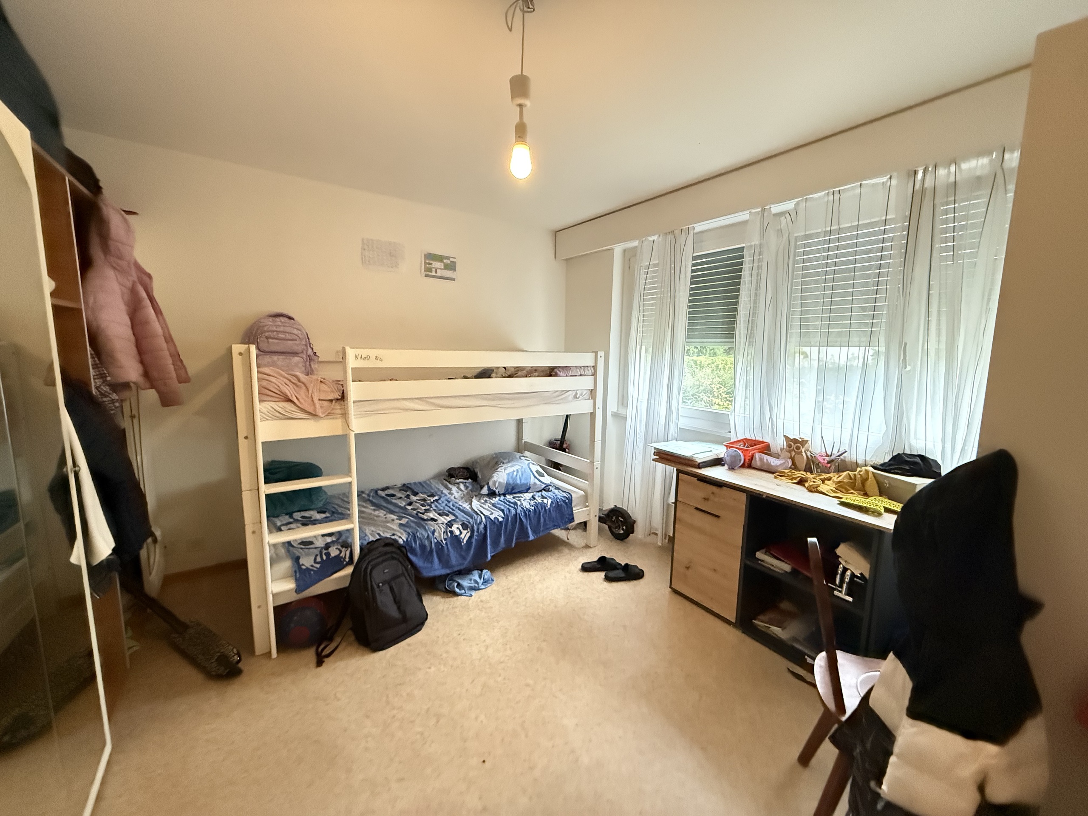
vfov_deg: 85.7
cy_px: 408
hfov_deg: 102.1
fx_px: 440
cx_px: 544
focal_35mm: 14
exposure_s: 1/50
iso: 1250
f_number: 2.2
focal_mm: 2.22
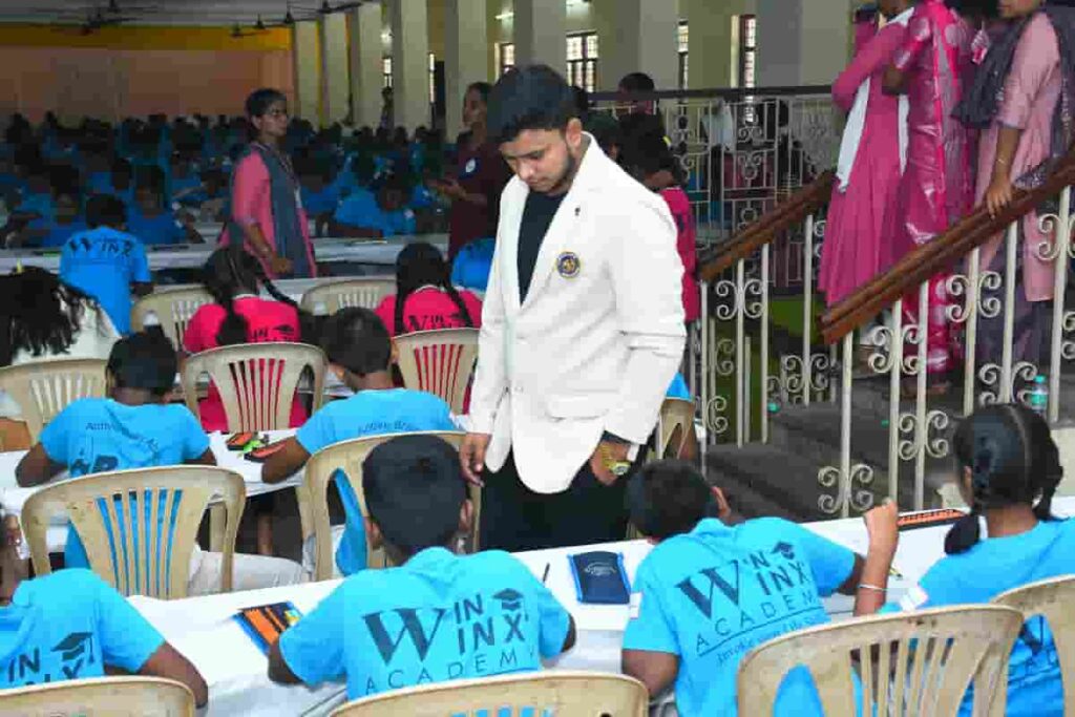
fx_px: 1523
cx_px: 538
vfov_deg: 26.5
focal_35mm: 51
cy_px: 358
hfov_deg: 38.9
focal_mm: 34
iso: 500
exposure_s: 1/160
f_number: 6.3
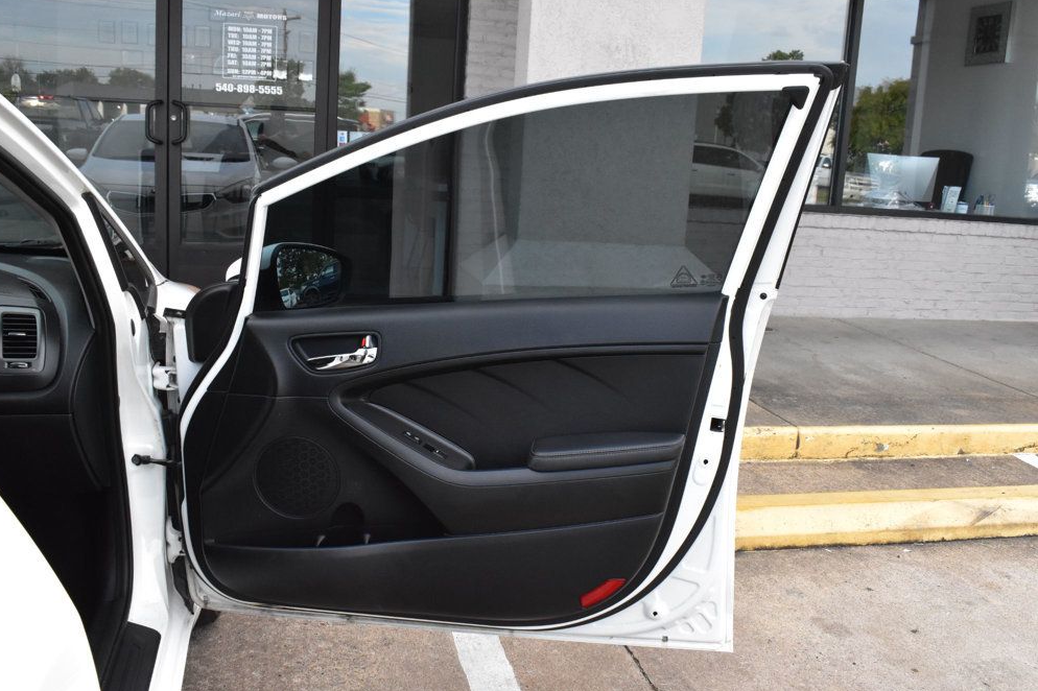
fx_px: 980
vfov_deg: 38.9
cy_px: 341
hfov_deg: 55.8
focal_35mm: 34
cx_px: 504
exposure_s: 1/400
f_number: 11
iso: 2500
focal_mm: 22
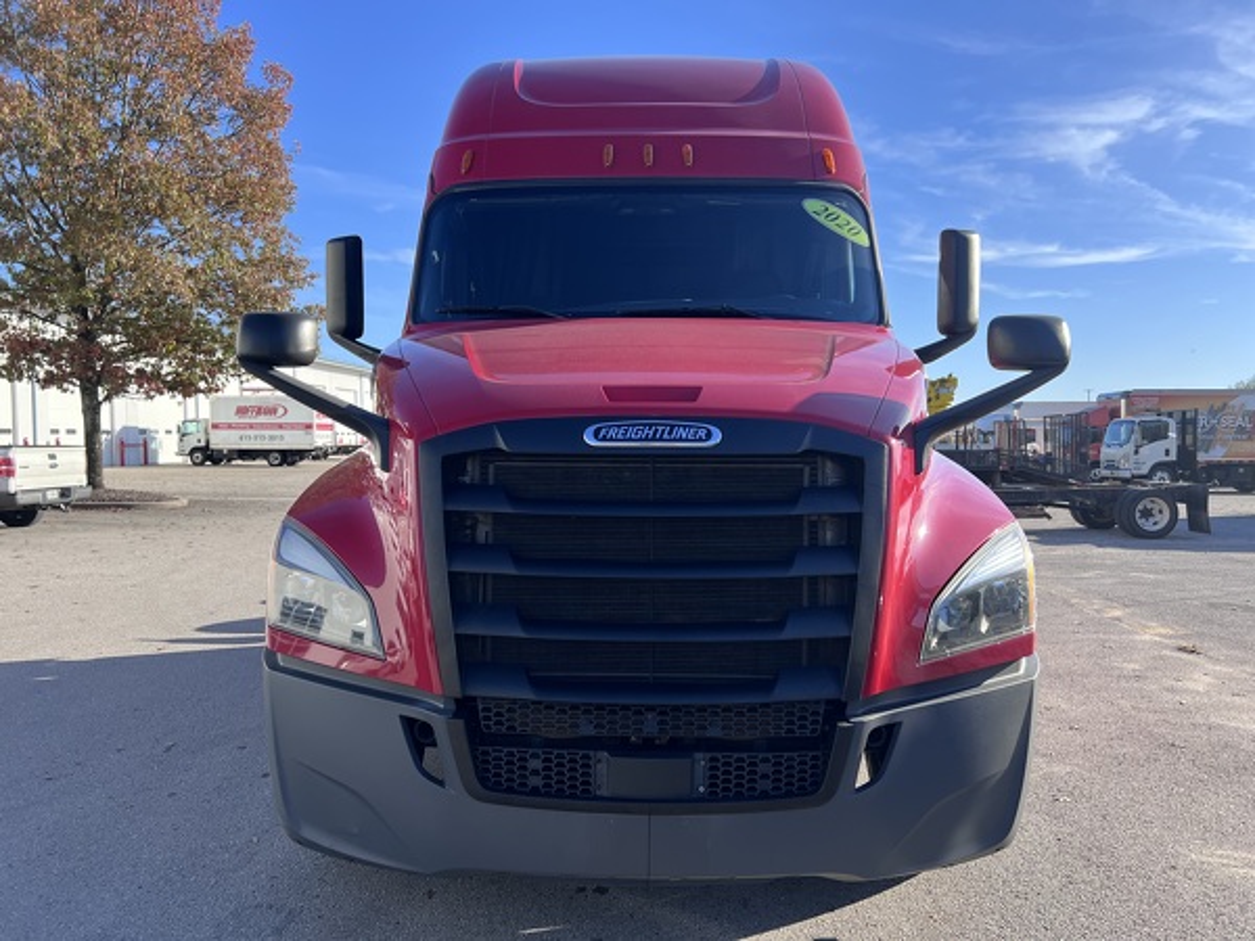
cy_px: 470
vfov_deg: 53.1
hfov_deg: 67.3
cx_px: 628
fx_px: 943
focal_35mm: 26
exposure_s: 1/1698
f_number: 1.5
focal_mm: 5.7
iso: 50
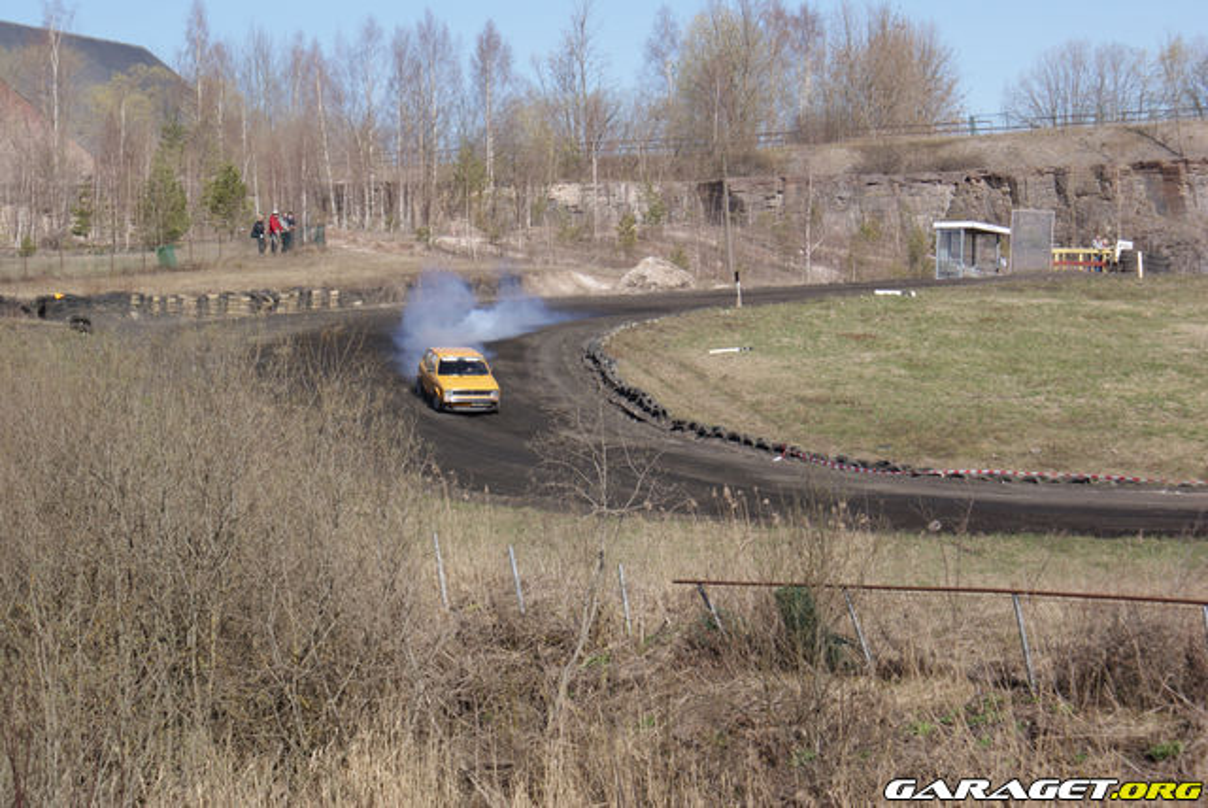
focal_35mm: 105
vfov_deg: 13.1
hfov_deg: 19.4
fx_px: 3526
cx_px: 604
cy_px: 404
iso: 100
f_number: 9
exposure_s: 1/320
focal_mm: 70
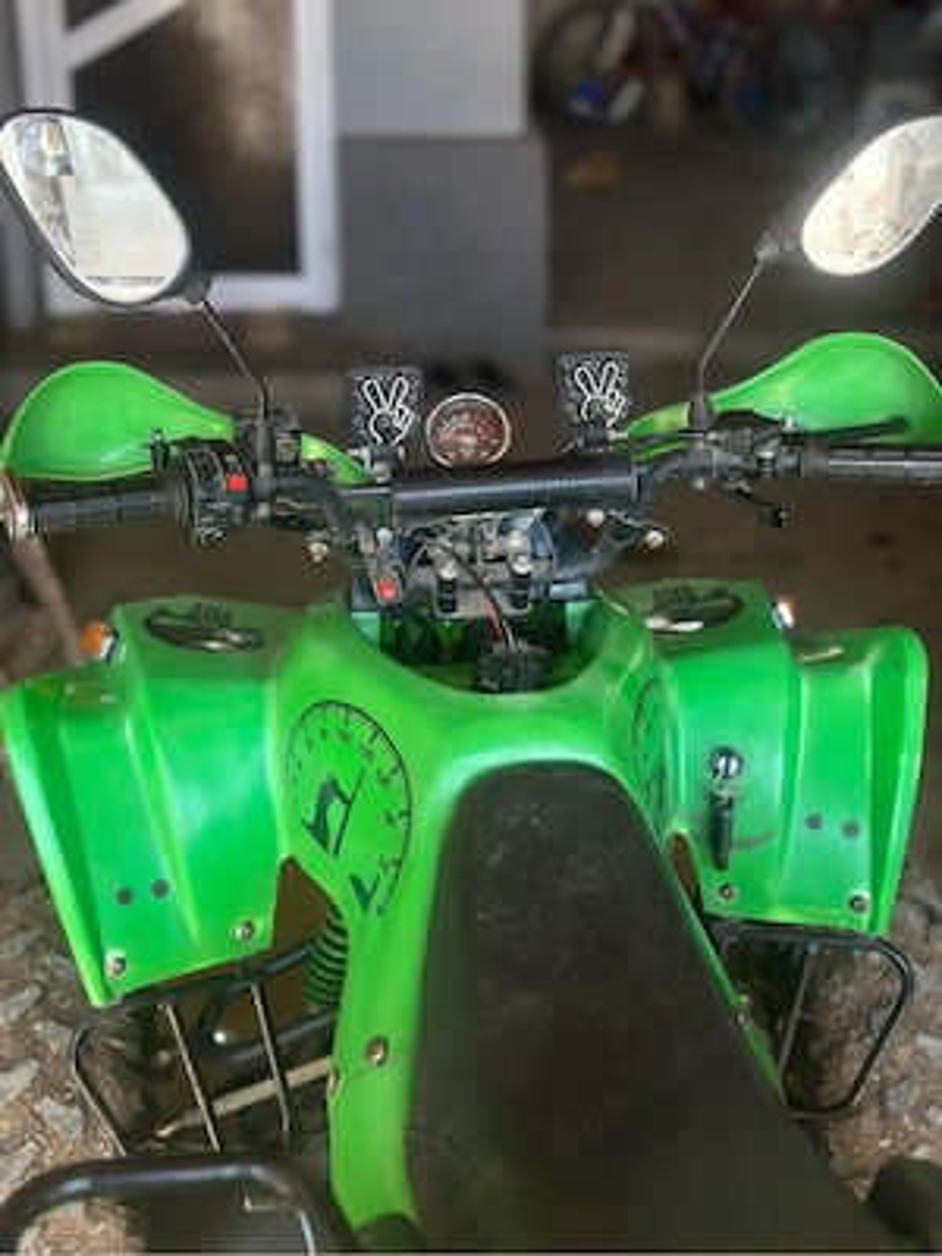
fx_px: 1742
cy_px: 628
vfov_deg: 39.7
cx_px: 471
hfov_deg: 30.3
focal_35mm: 48
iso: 80
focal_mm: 6.86
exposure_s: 1/236
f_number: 1.78
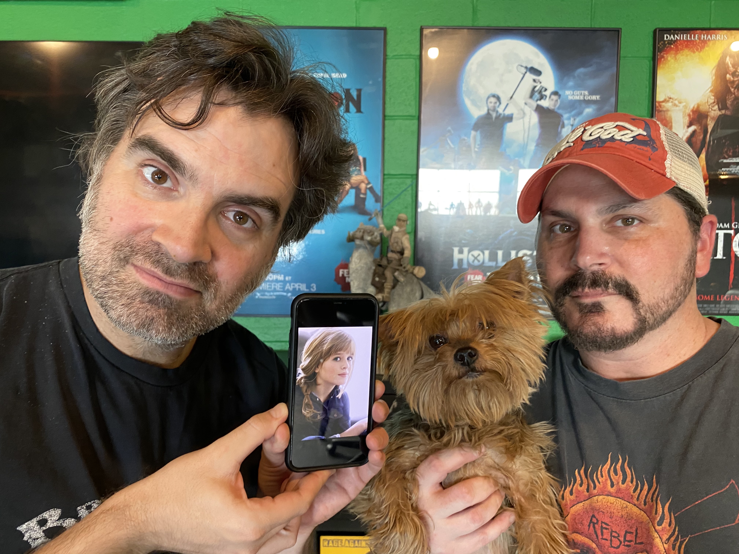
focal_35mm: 26
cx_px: 370
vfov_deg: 53.1
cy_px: 277
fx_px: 555
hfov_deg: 67.3
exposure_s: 1/60
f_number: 1.8
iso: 250
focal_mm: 4.25
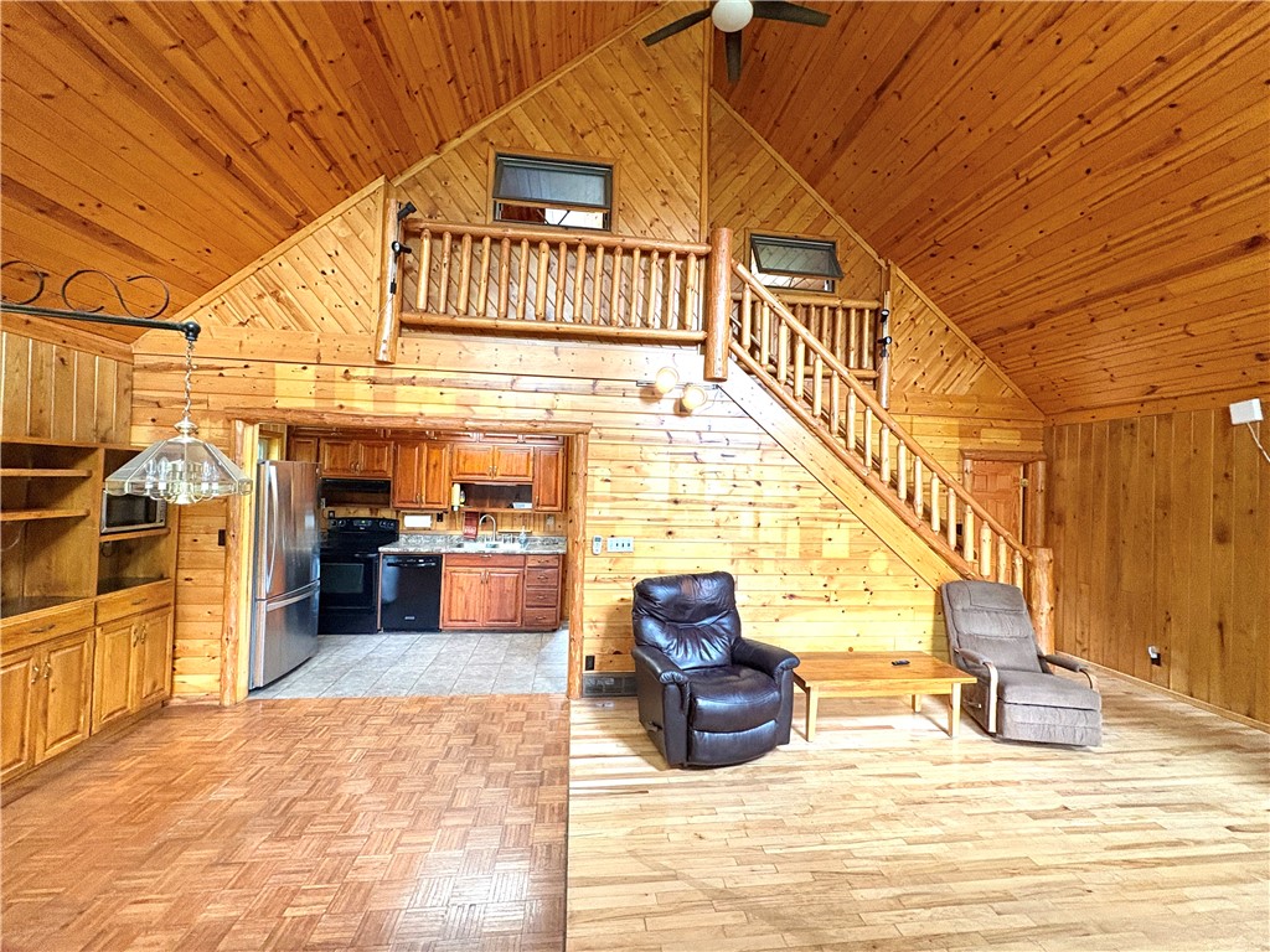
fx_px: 514
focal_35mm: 14
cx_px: 635
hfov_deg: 102.1
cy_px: 476
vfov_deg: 85.7
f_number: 2.2
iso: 400
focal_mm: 2.22
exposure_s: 1/60
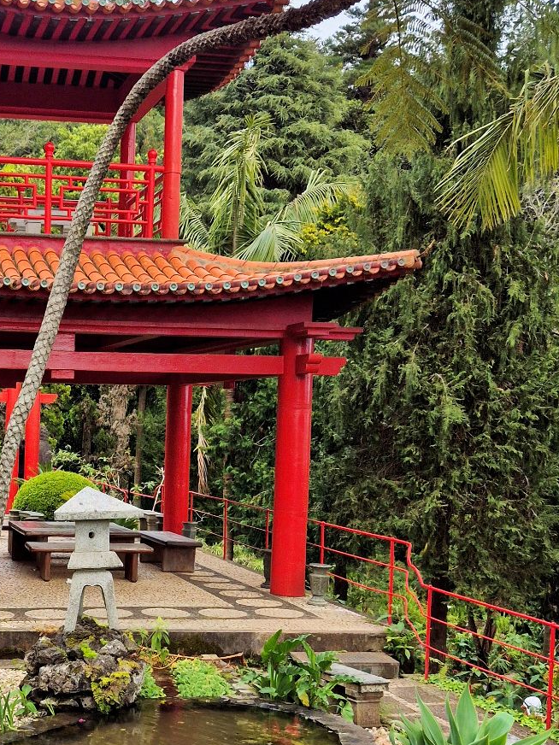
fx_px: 1163
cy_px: 521
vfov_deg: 35.1
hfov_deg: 26.0
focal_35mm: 54
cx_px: 42
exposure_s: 1/1416
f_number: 1.8
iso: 25
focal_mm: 5.4
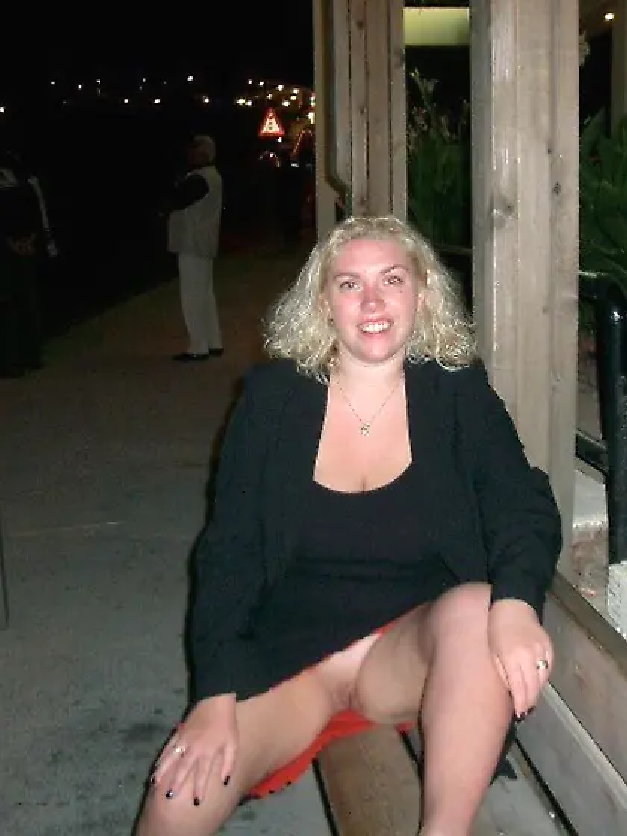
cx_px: 314
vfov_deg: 52.6
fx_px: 845
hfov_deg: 40.7
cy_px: 418
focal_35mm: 35
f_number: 2.6
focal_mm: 5.8
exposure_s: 1/40
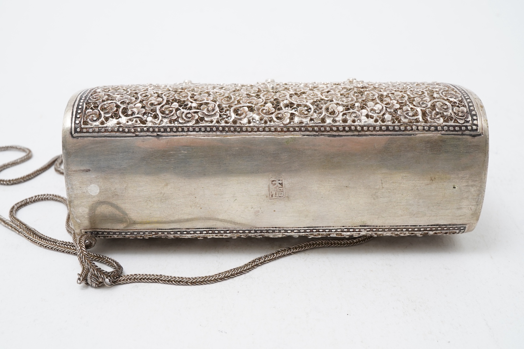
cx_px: 262
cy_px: 174
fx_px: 655
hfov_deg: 43.6
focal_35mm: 45
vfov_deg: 29.9
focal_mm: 30
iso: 500
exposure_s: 1/125
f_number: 18
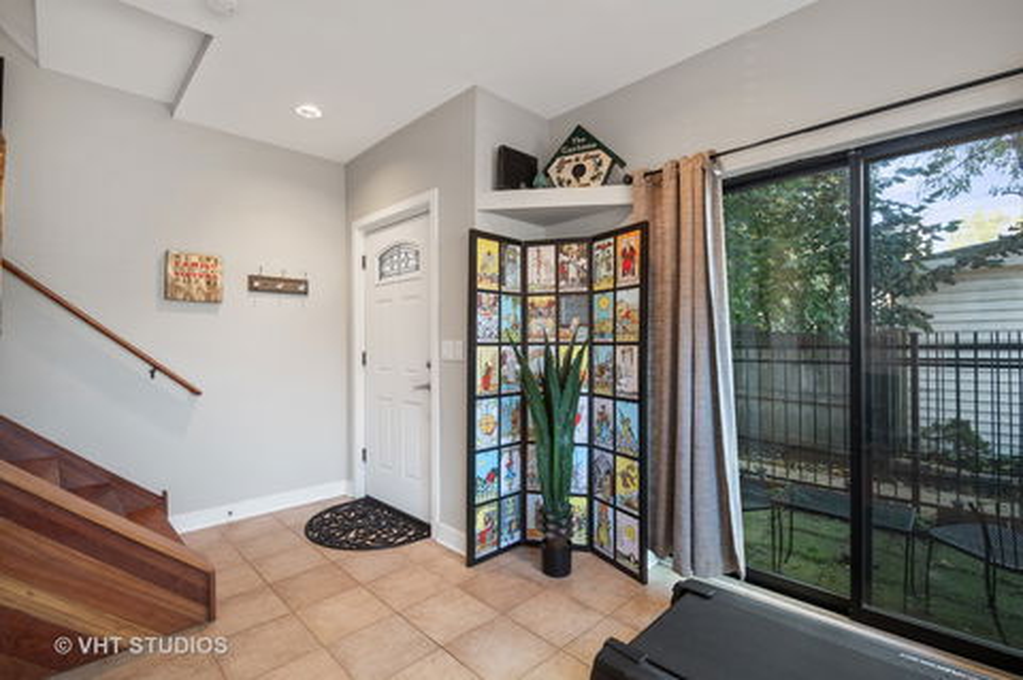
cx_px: 512
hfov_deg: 100.4
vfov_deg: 77.2
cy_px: 340
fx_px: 426
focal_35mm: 15
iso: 100
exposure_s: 1
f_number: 11
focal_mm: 10
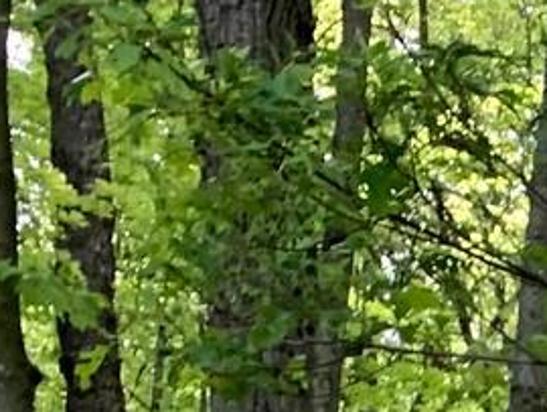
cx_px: 1675
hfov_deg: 8.4
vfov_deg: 6.6
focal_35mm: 197
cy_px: 1423
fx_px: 3116
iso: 40
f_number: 1.8
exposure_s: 1/122
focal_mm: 4.25
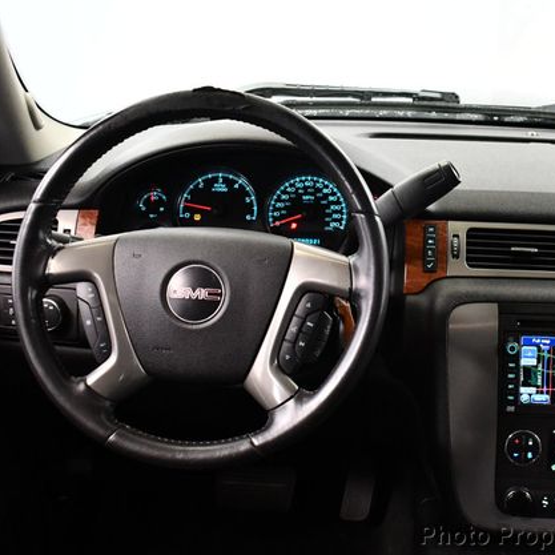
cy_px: 276
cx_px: 403
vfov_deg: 36.1
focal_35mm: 47
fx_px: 853
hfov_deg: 35.4
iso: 3200
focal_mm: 18
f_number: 3.5
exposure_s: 1/80
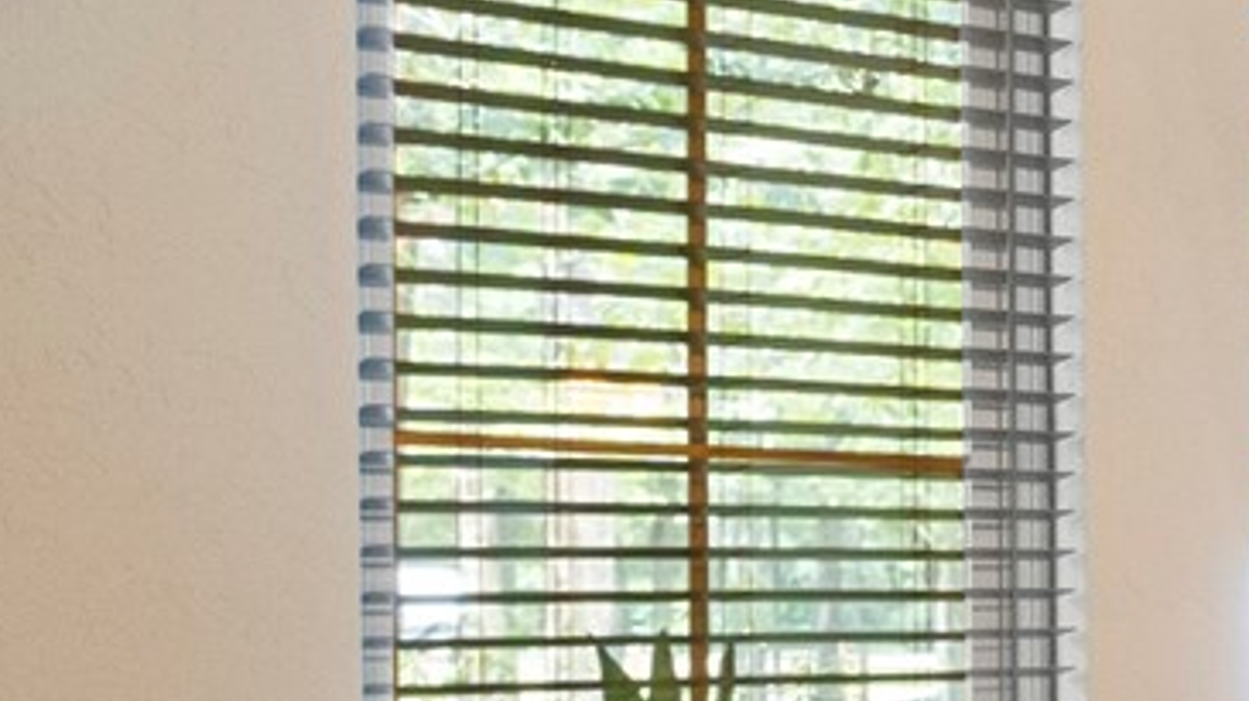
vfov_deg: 14.8
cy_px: 602
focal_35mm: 81
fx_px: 2682
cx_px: 3418
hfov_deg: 12.9
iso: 2000
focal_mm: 13
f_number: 4
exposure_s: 1/25
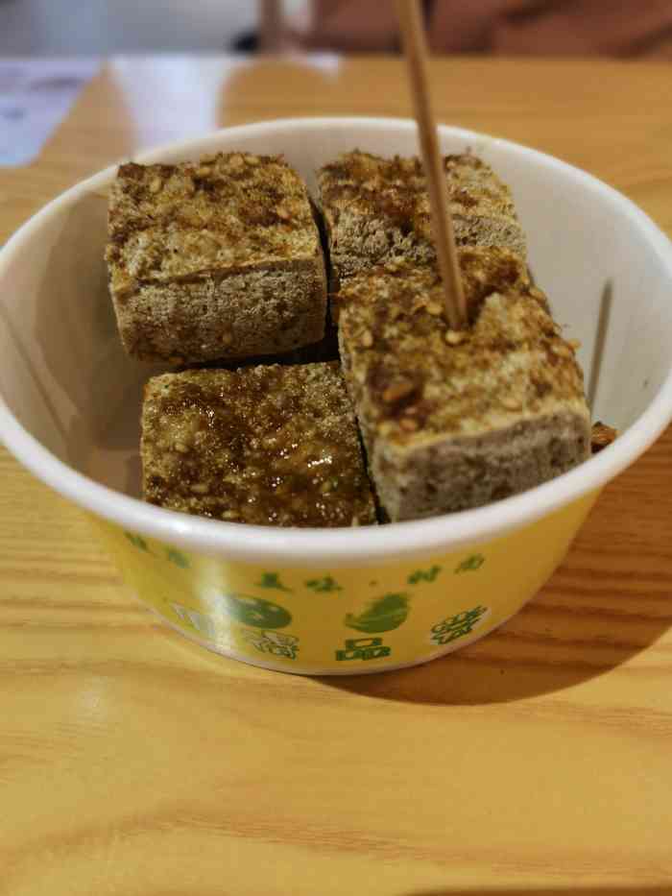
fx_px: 699
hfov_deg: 51.4
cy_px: 448
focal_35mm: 27
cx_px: 336
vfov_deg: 65.3
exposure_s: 1/100
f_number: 4
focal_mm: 6.71
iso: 100
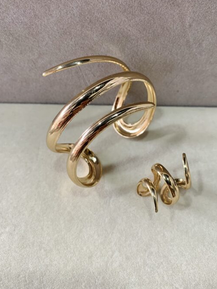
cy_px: 126
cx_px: 120
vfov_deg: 58.2
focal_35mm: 31
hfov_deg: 45.4
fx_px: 259
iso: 64
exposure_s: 1/50
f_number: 1.8
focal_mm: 4.25
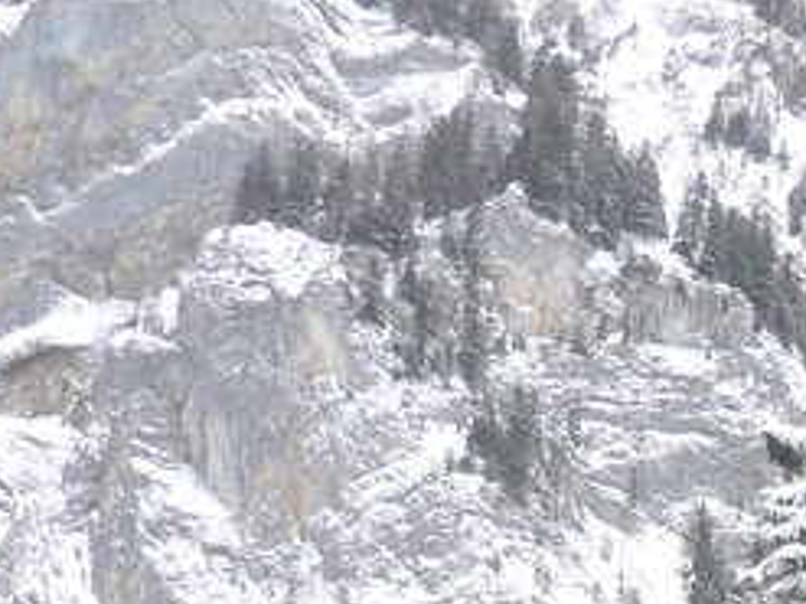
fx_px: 3281
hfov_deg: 11.9
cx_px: 1811
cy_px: 1306
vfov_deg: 9.6
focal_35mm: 141
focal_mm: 6
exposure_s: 1/250
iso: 80
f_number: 2.8
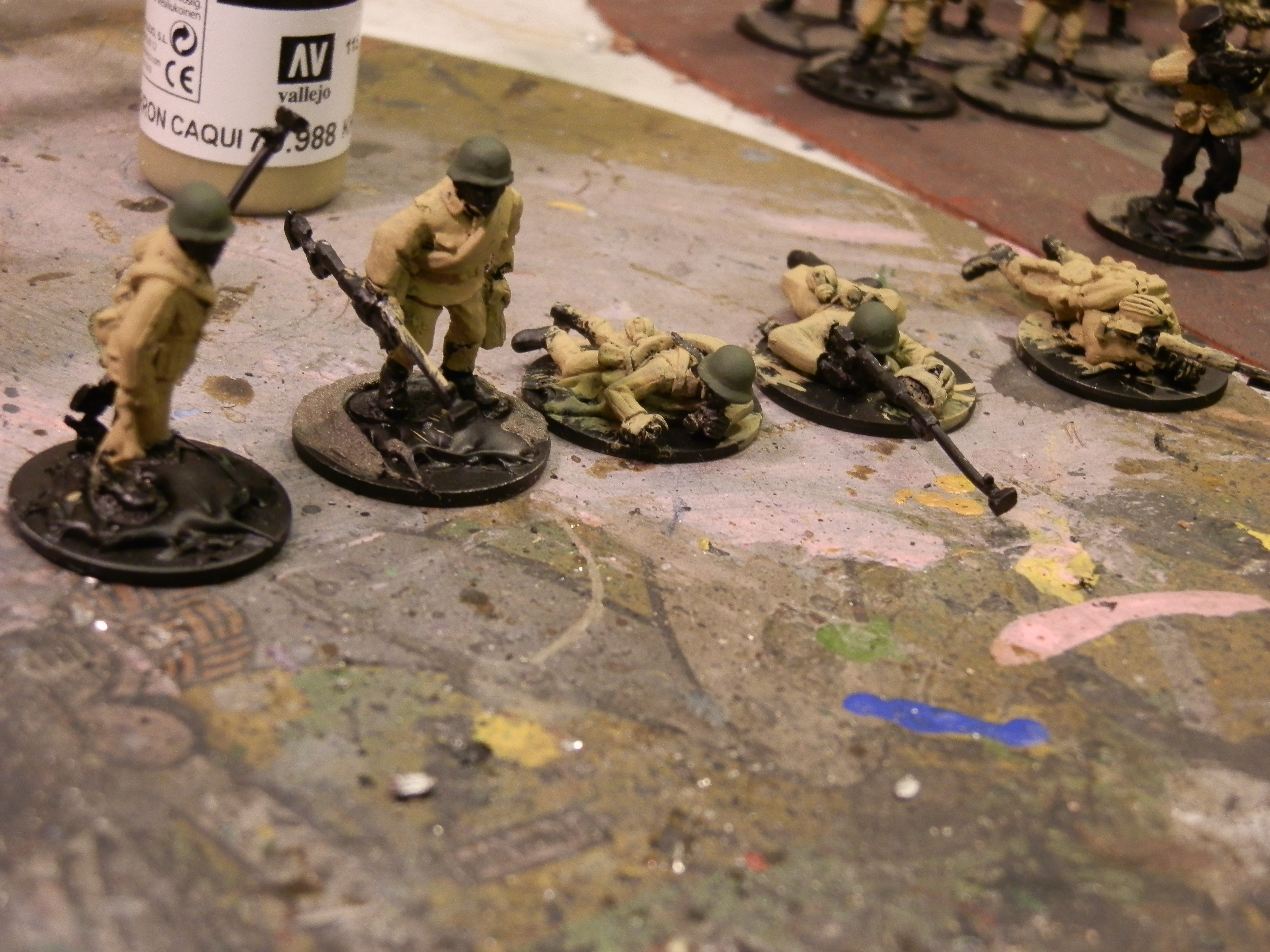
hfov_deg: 31.7
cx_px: 635
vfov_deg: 24.0
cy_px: 476
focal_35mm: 61
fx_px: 2238
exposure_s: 1/10
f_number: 3.7
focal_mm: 10.99
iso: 200
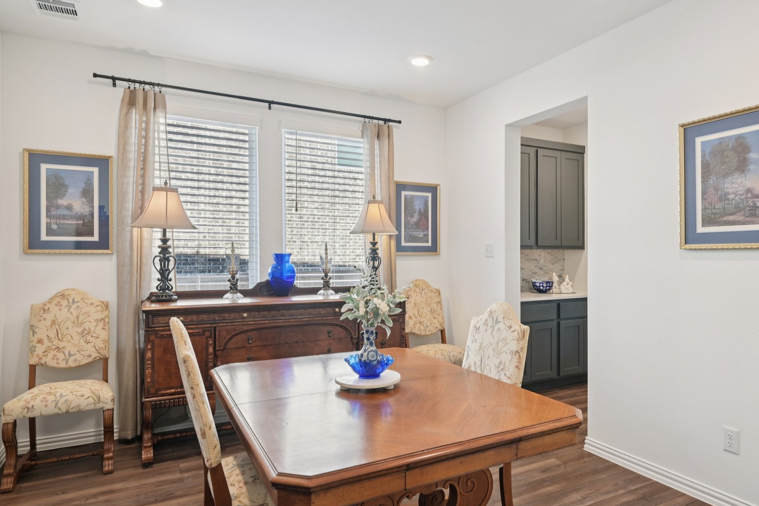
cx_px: 429
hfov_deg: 75.7
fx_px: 485
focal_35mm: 23
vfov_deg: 55.1
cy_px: 253
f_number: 8
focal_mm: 19
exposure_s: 1/60
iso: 400
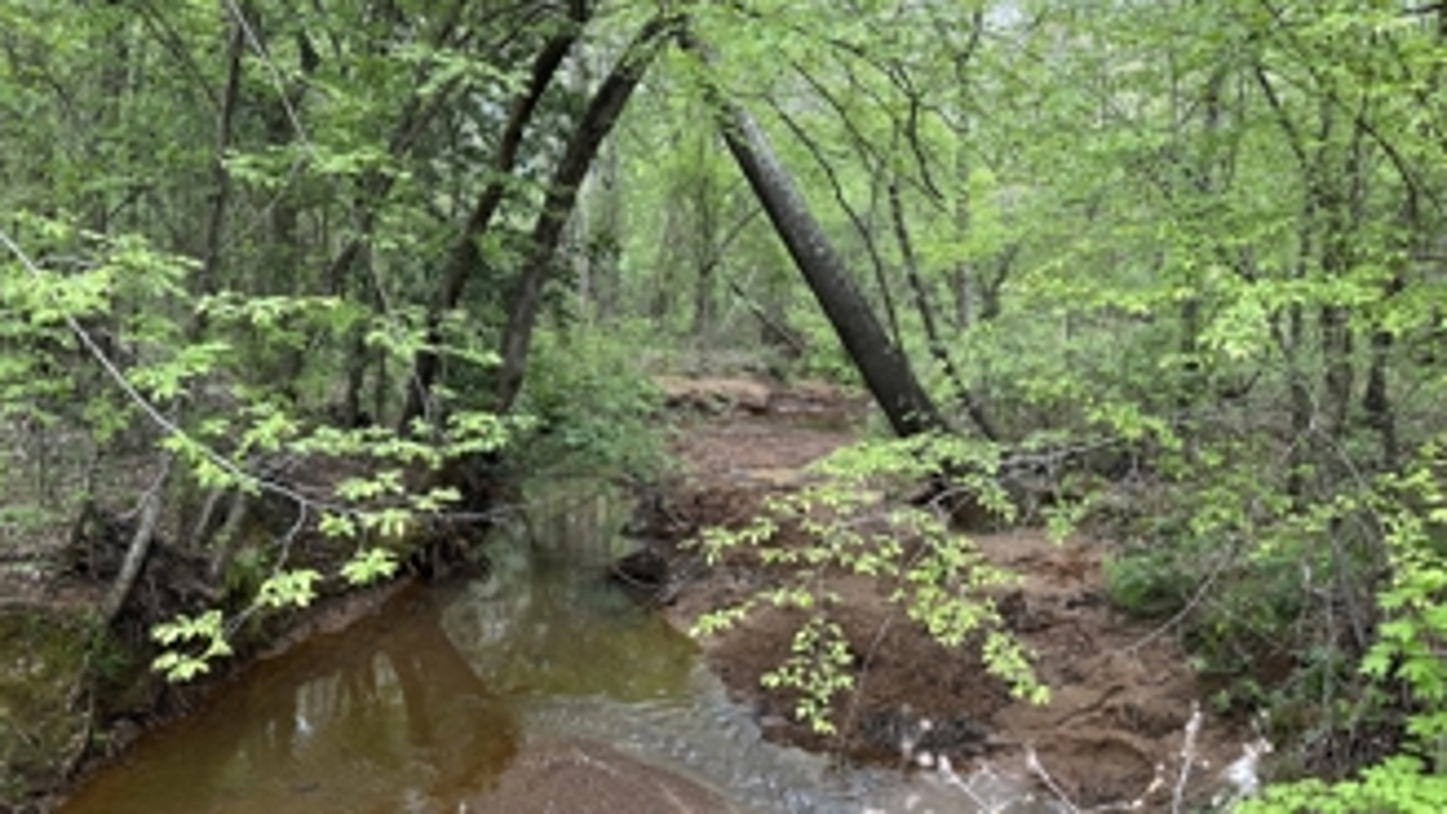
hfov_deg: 61.0
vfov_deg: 36.6
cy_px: 456
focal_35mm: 32
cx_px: 677
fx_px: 1228
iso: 64
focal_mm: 6.86
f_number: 1.78
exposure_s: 1/164
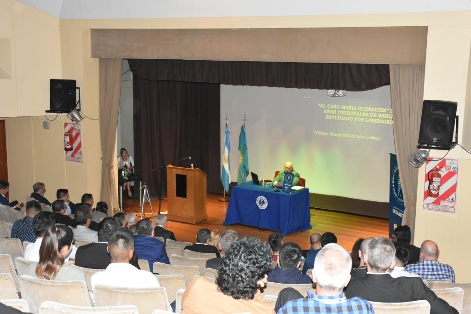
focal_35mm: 48
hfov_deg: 41.1
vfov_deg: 28.1
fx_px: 628
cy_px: 157
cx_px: 236
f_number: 7.1
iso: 3200
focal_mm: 32
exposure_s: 1/60
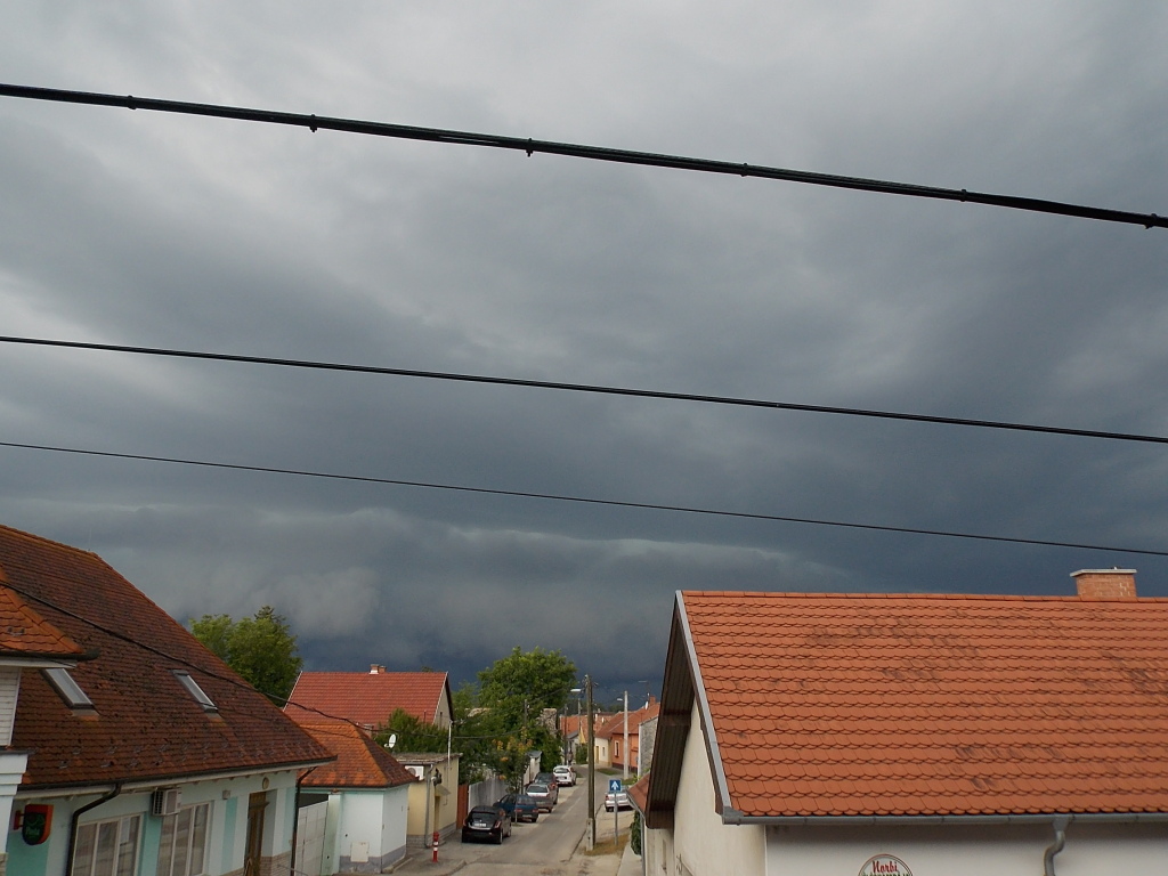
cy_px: 438
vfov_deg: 51.4
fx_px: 911
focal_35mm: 27
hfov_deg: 65.3
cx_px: 584
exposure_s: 1/500
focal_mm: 4.8
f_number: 3.2
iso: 80
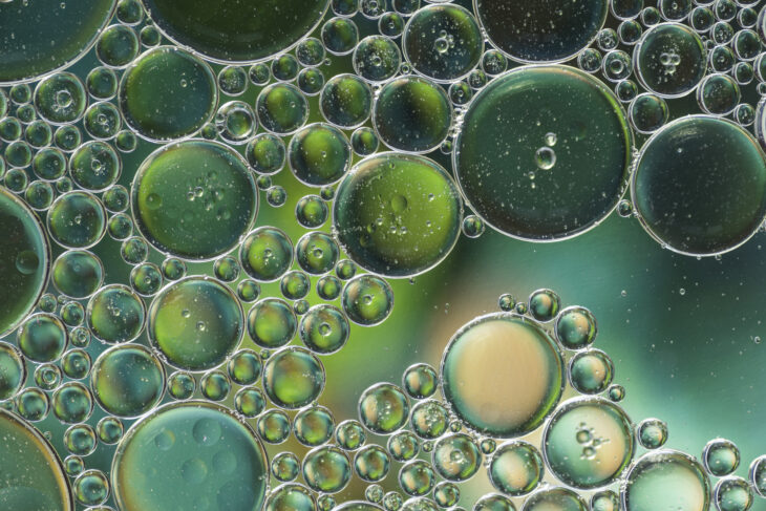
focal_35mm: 100
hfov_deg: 20.4
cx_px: 383
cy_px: 256
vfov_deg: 13.7
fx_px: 2128
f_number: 4.5
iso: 500
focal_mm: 100
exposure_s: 1/80
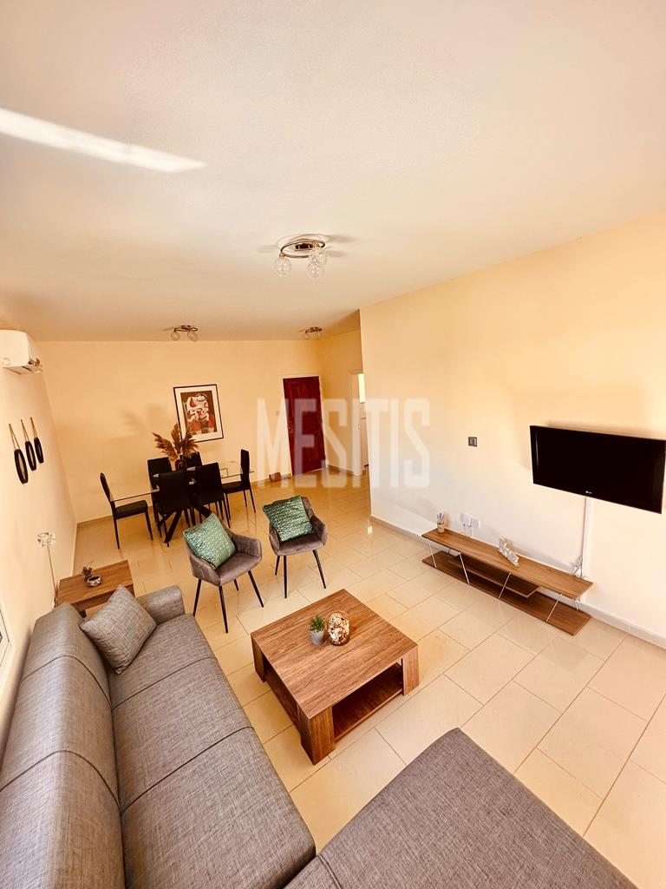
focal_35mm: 14
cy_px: 444
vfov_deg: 102.1
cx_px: 333
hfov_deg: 85.7
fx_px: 359
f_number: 2.2
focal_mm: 2.22
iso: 100
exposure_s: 1/99
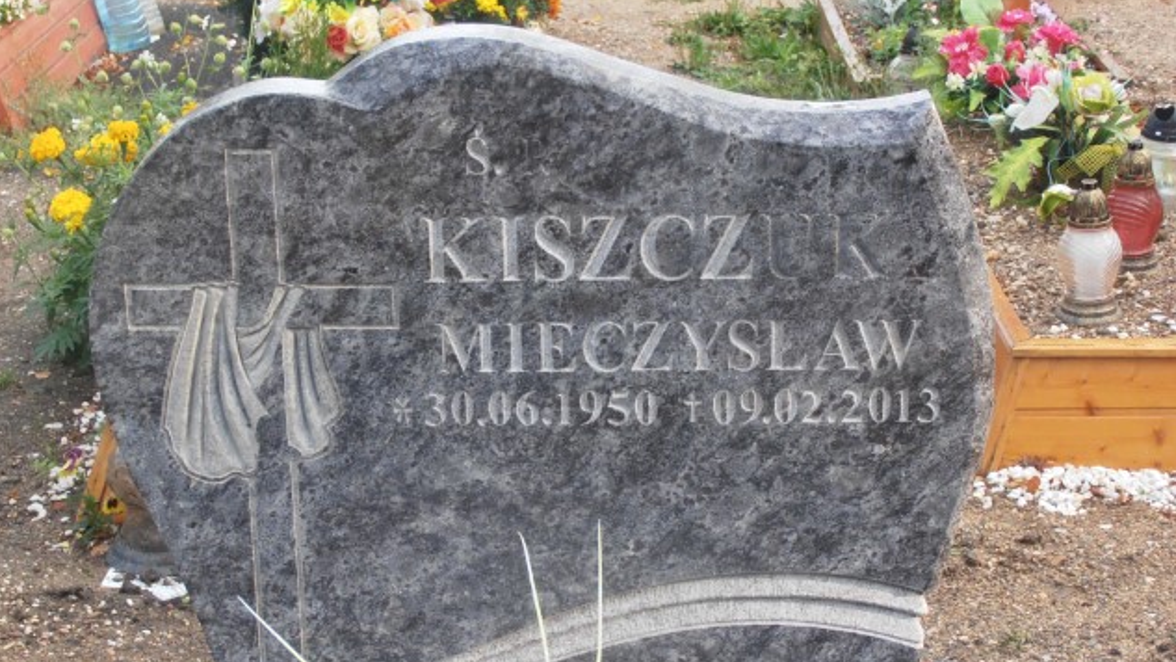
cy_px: 377
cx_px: 583
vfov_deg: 15.9
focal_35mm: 76
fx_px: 2370
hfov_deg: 27.9
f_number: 4.8
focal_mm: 12.29
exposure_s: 1/60
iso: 80
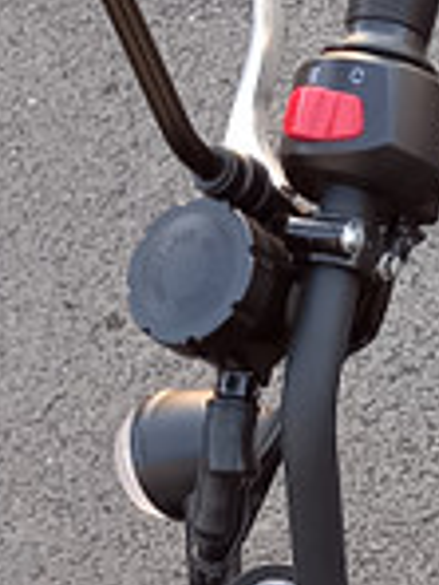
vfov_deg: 14.5
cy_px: 866
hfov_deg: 11.7
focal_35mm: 127
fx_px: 2147
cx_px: 247
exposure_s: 1/60
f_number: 2
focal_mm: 4.6
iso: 160
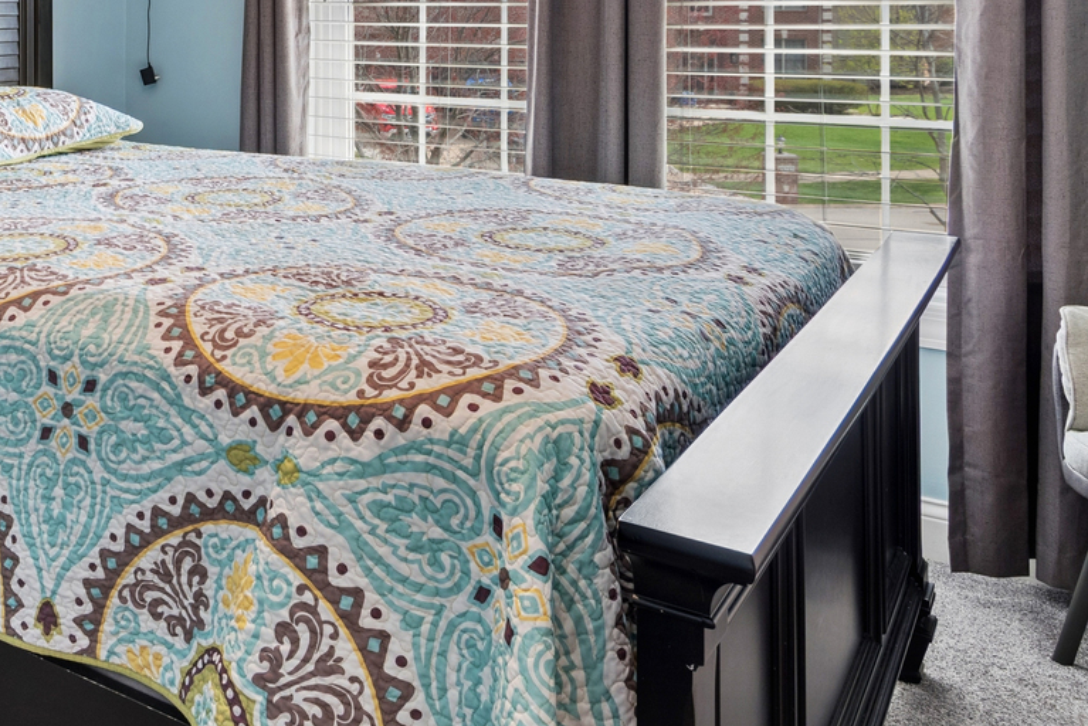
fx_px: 1149
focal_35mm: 38
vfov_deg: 33.0
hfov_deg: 45.5
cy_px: 51
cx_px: 91
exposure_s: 1/15
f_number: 8
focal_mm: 12
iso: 320
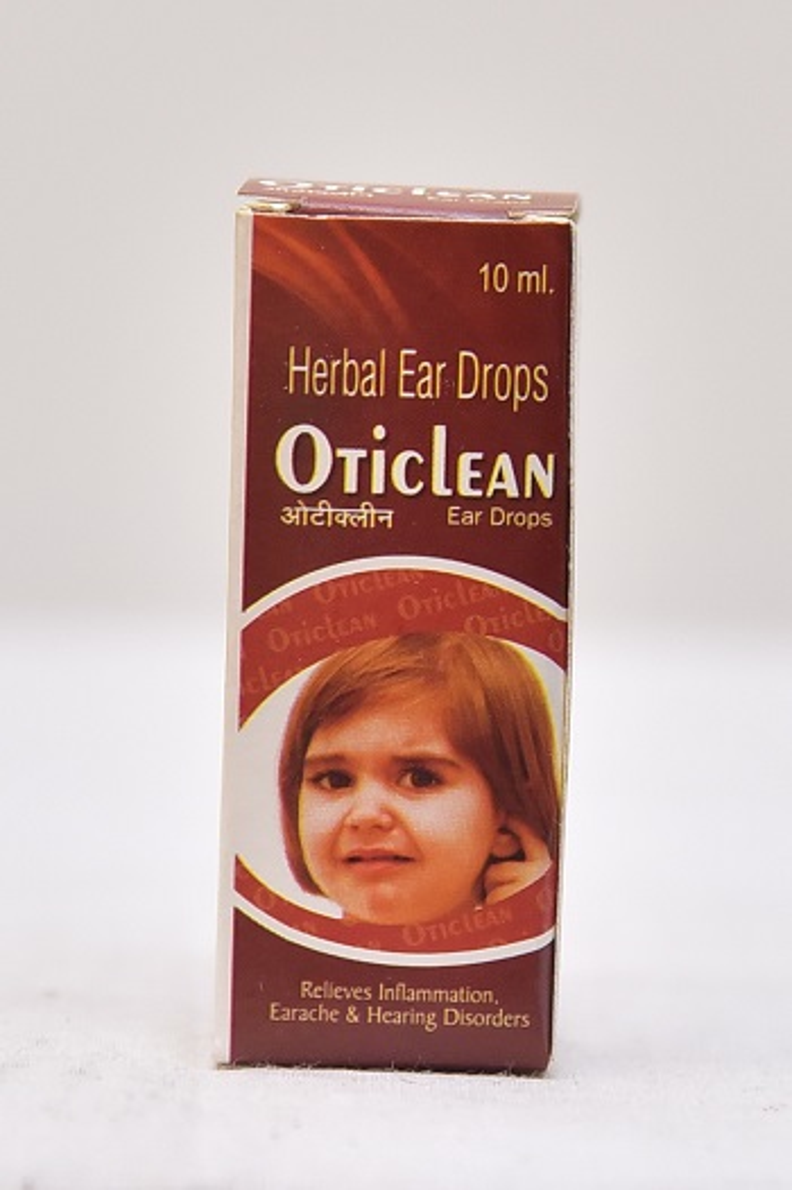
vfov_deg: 22.2
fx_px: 3040
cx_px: 396
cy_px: 595
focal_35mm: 92
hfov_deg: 14.8
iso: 1600
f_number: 4.5
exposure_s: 1/125
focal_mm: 92
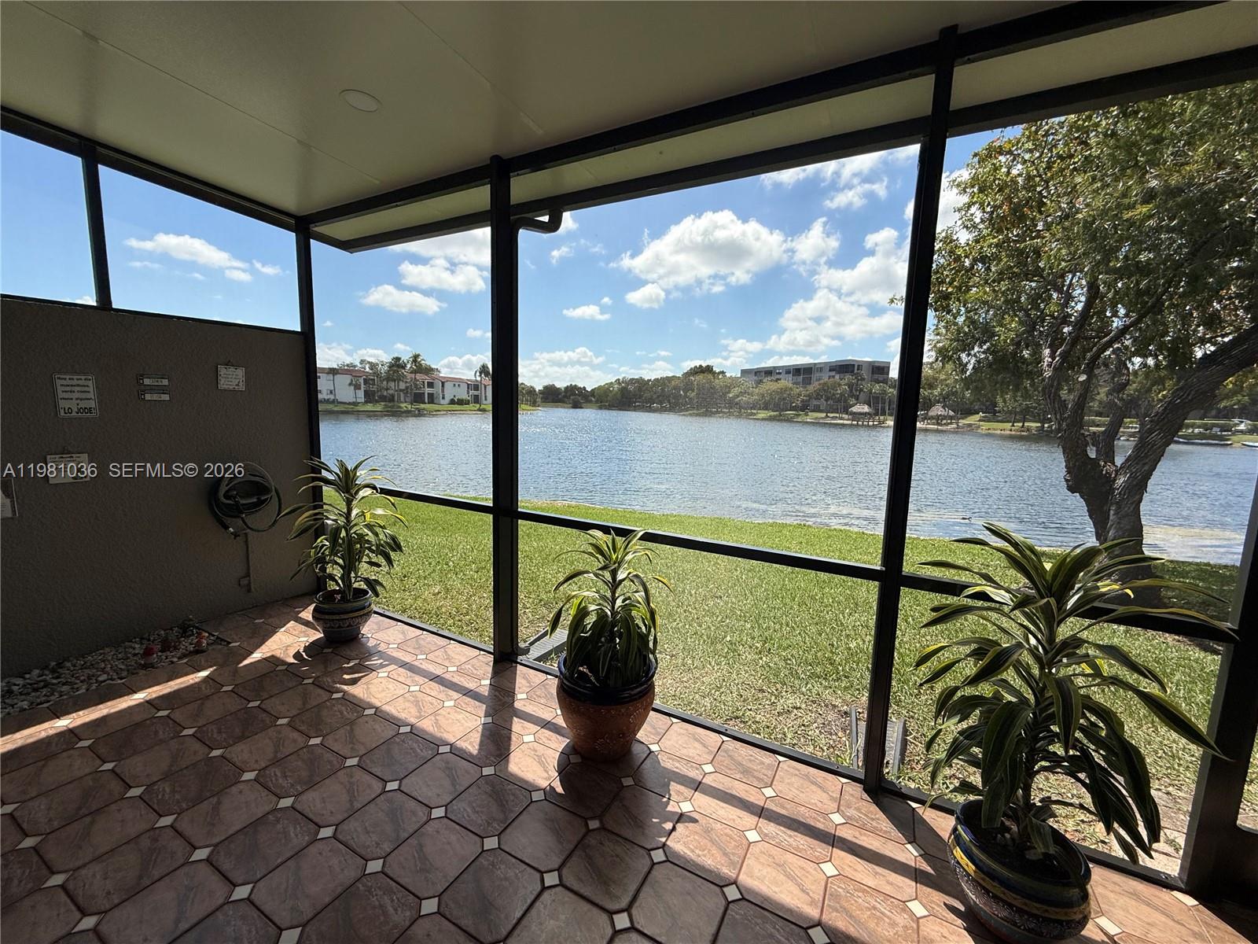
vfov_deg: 85.7
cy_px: 472
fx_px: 509
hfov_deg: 102.1
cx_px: 629
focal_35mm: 14
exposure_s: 1/1572
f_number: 2.2
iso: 50
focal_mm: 2.22
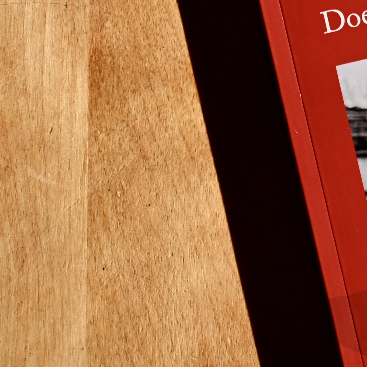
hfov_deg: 11.2
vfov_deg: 11.6
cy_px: 122
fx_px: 1811
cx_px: 510
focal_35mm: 151
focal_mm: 40
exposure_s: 1/3200
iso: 100
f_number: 2
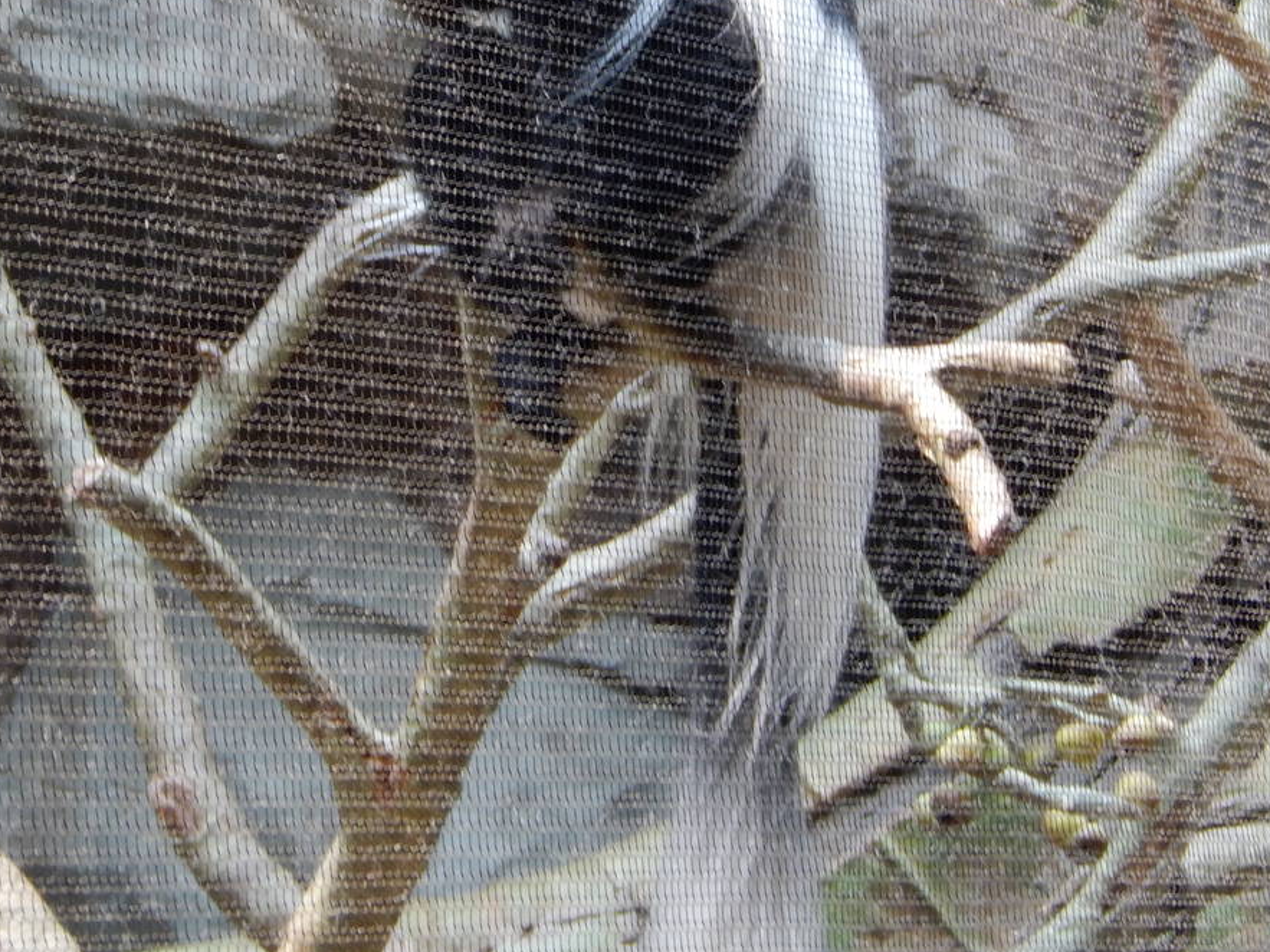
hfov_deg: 12.8
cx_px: 522
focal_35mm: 154
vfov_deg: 9.6
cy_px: 106
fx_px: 5649
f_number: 5.1
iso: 180
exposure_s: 1/30
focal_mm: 15.2
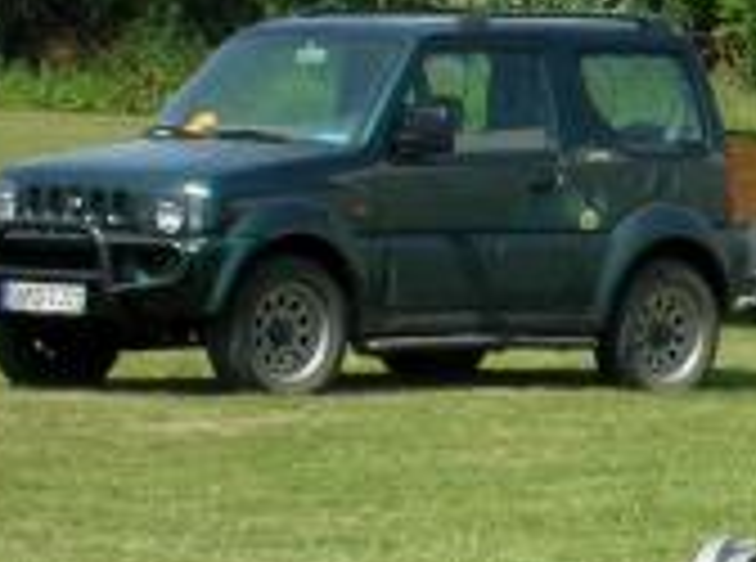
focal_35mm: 389
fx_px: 8471
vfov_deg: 3.8
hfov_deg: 5.0
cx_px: 1372
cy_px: 553
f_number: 8.2
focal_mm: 17.1
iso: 50
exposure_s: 1/92.3
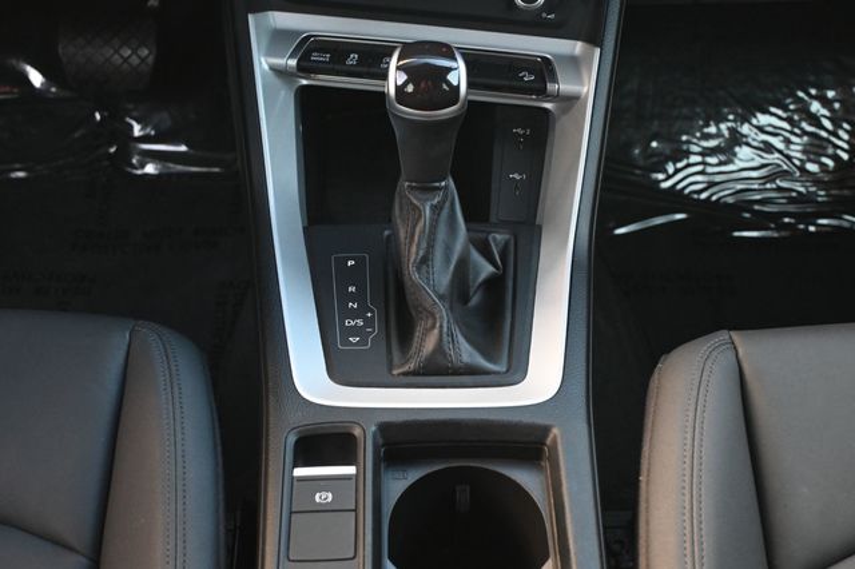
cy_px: 284
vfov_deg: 28.5
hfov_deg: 41.7
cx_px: 428
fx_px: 1122
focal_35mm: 47
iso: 2000
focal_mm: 31.5
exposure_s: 1/125
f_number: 5
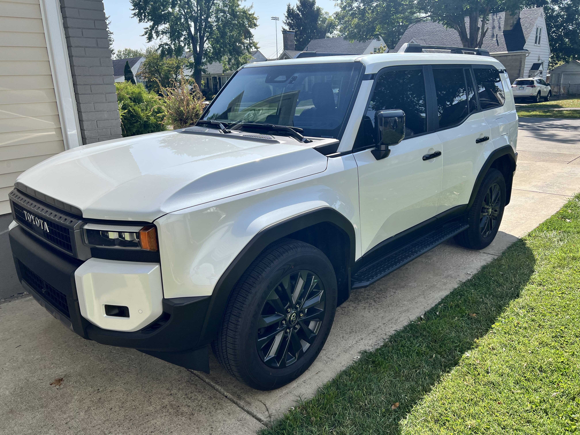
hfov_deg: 67.3
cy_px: 218
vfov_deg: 53.1
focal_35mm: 26
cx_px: 290
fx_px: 436
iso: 50
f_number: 1.5
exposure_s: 1/2841
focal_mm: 5.7
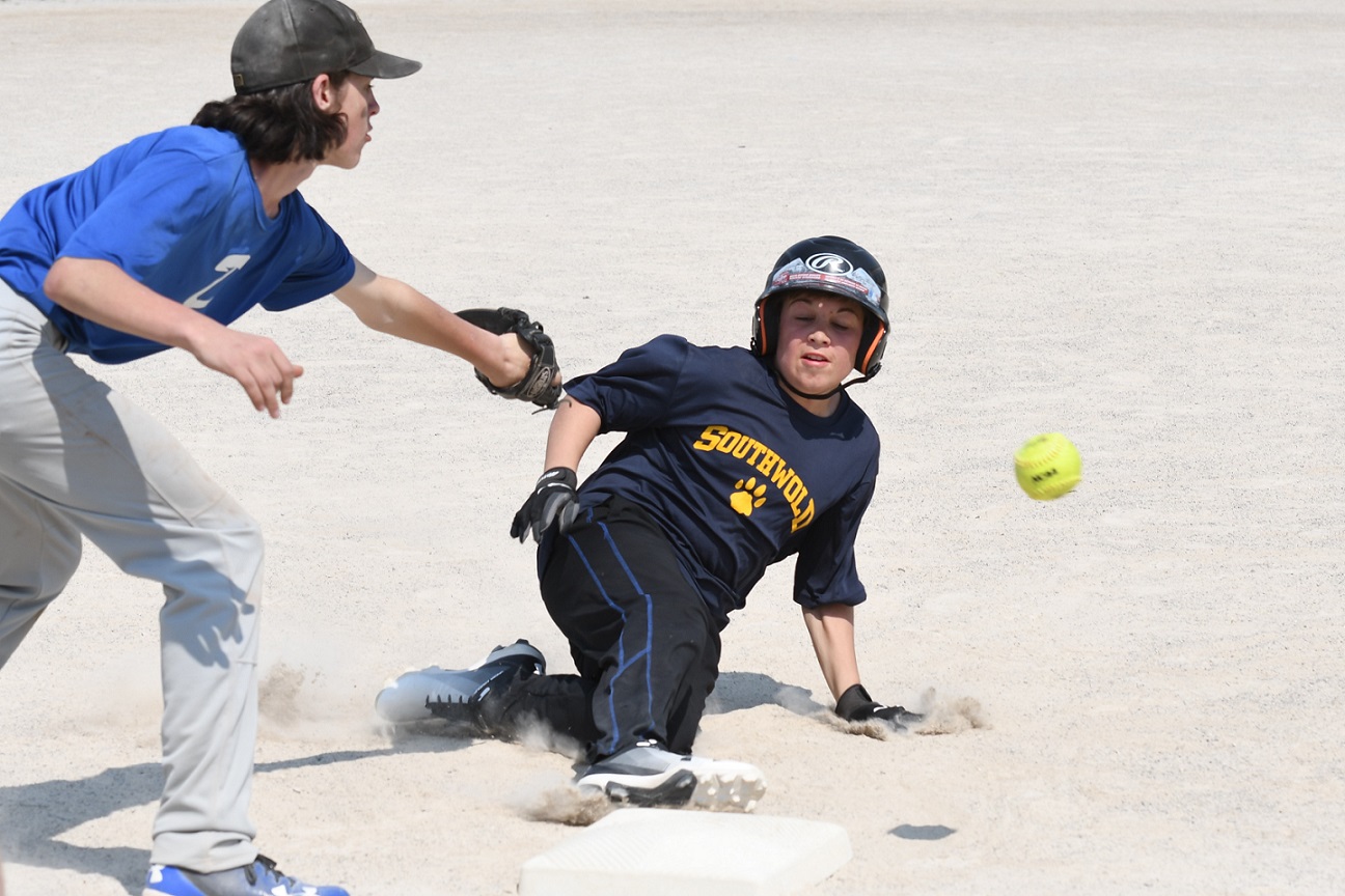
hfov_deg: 19.5
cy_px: 448
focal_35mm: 105
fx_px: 3923
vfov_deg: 13.0
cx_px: 672
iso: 200
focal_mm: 70
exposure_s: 1/1000
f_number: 7.1
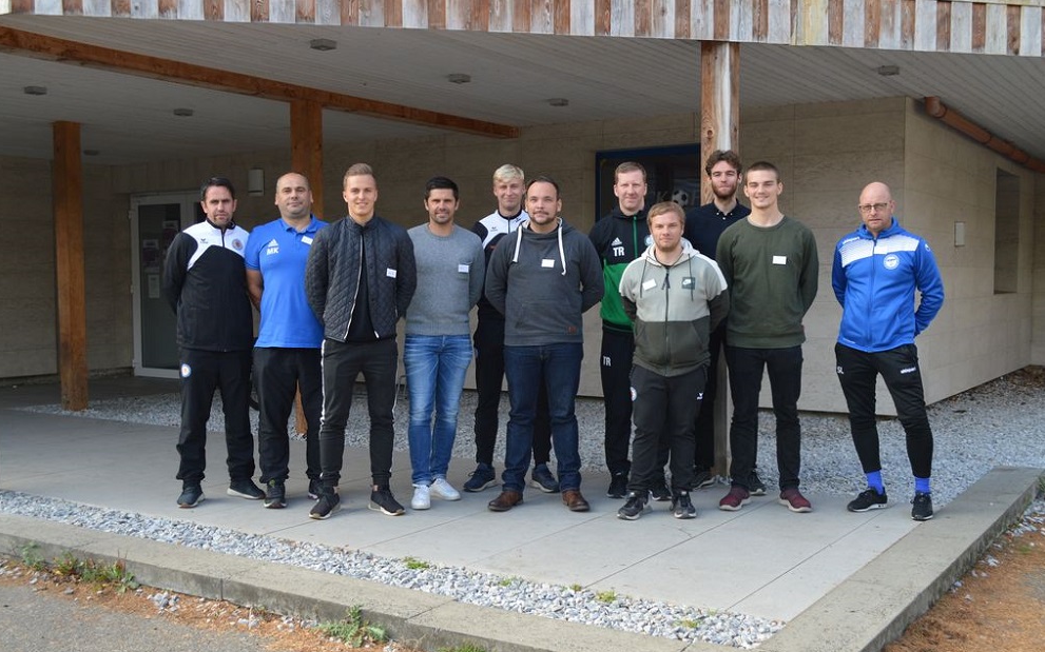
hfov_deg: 52.8
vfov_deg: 34.4
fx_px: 1054
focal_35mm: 37
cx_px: 522
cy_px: 348
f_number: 5.6
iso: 250
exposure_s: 1/125
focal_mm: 24
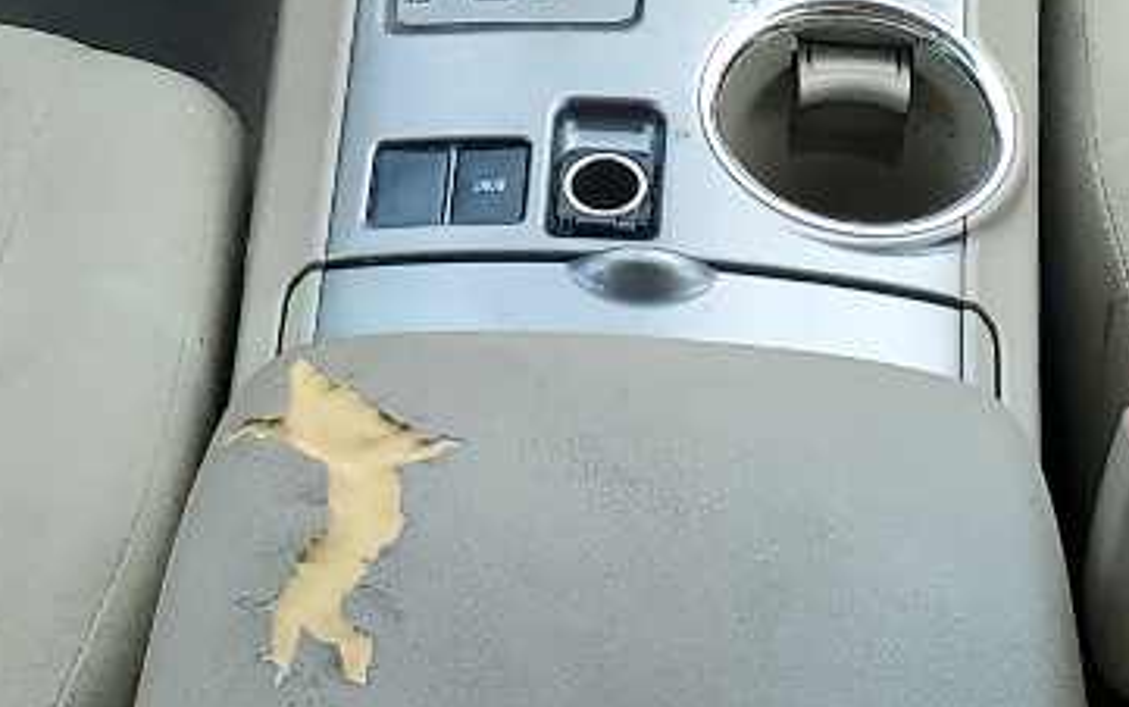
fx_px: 3756
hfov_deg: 17.1
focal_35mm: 122
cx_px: 679
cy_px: -13
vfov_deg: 10.7
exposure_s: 1/333
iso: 50
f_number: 1.5
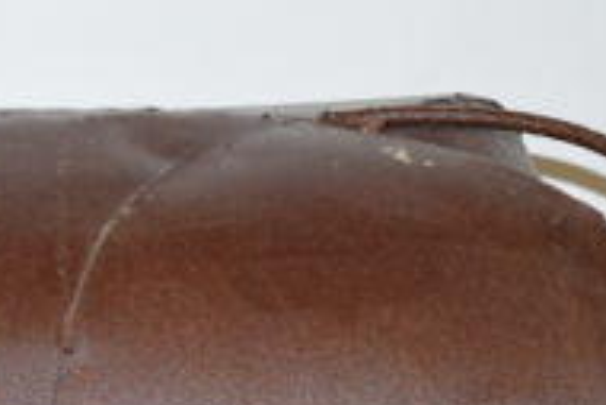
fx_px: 4077
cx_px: -96
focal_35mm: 242
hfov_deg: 8.4
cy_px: 595
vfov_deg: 5.6
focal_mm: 48
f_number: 5.6
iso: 800
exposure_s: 1/125
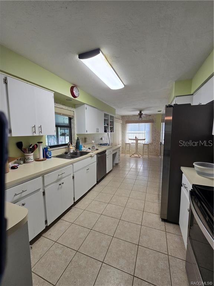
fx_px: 107
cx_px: 107
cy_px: 143
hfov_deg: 89.9
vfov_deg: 106.2
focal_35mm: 13
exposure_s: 1/60
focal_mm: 2.2
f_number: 2.2
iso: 50
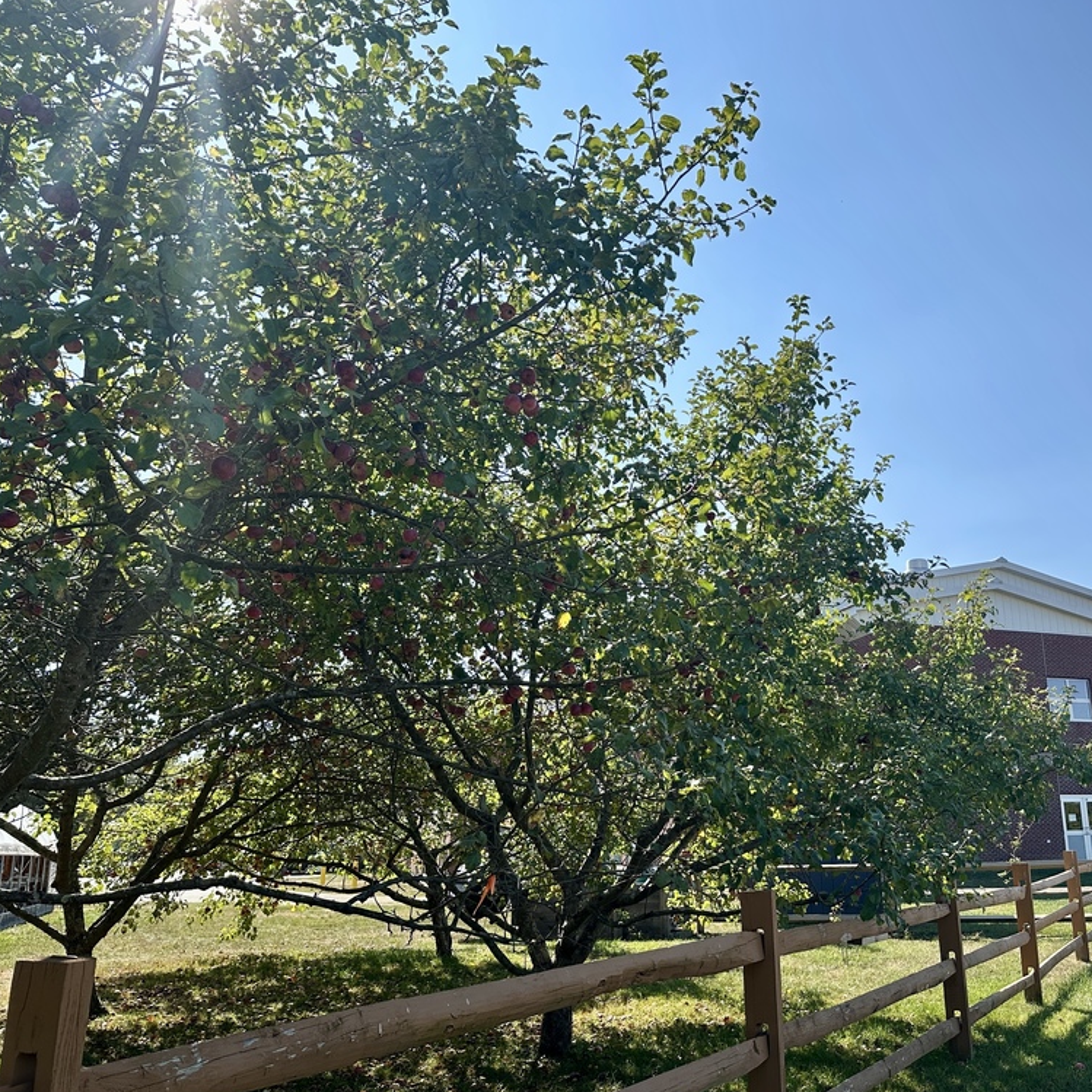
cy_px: 545
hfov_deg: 54.3
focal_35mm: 29
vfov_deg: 55.6
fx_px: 1035
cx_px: 745
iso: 80
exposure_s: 1/1321
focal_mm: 6.86
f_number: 1.78
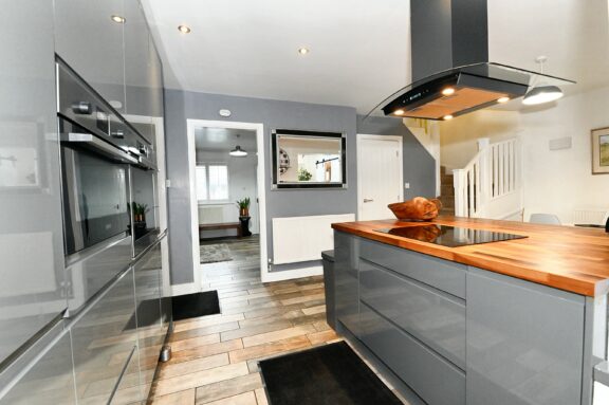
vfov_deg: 77.2
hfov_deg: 100.4
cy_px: 202
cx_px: 304
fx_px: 254
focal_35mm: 15
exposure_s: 1/60
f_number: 10
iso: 6400
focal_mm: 15
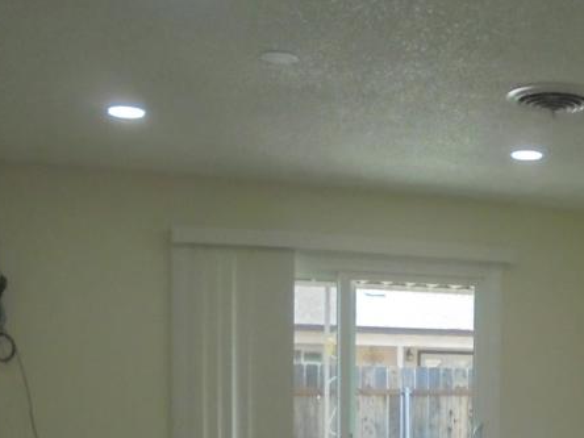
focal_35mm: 60
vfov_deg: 23.0
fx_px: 1012
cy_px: 481
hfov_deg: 31.1
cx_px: 489
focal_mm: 4.6
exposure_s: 1/250
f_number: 3.5
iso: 400
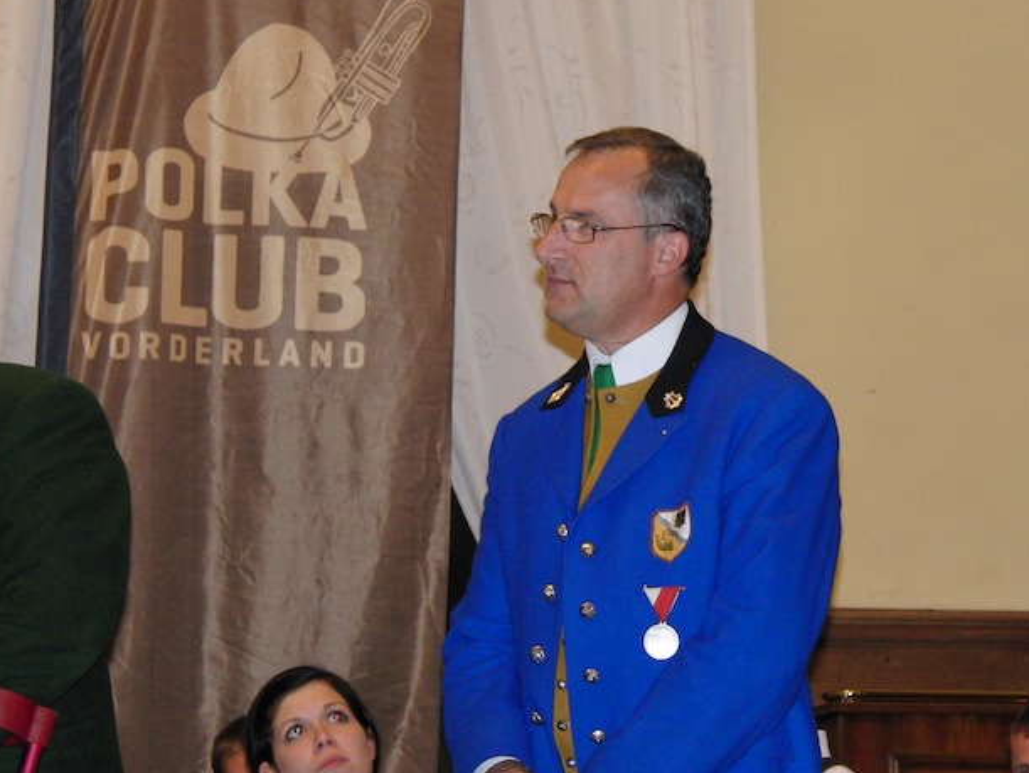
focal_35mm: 140
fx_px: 4164
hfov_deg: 14.1
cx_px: 633
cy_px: 335
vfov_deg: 10.6
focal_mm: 21.8
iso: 400
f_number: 3
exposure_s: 1/60
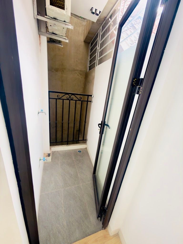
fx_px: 99
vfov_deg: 102.1
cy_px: 122
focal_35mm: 14
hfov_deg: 85.7
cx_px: 92
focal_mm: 2.22
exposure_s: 1/28
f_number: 2.2
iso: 80
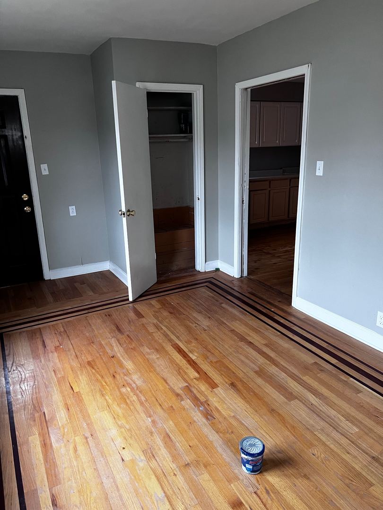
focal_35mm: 26
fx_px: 384
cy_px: 255
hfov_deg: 53.1
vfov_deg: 67.3
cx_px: 192
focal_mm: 5.7
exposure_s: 1/60
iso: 200
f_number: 1.5
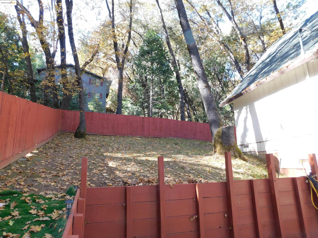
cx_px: 159
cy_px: 119
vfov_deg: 58.9
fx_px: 211
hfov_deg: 73.9
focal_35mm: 23
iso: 125
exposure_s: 1/60
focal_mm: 4
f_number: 3
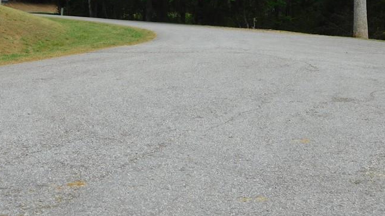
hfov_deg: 27.1
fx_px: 796
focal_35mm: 78
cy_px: 30
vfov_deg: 15.3
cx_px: 224
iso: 125
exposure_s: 1/250
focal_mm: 8
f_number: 3.7
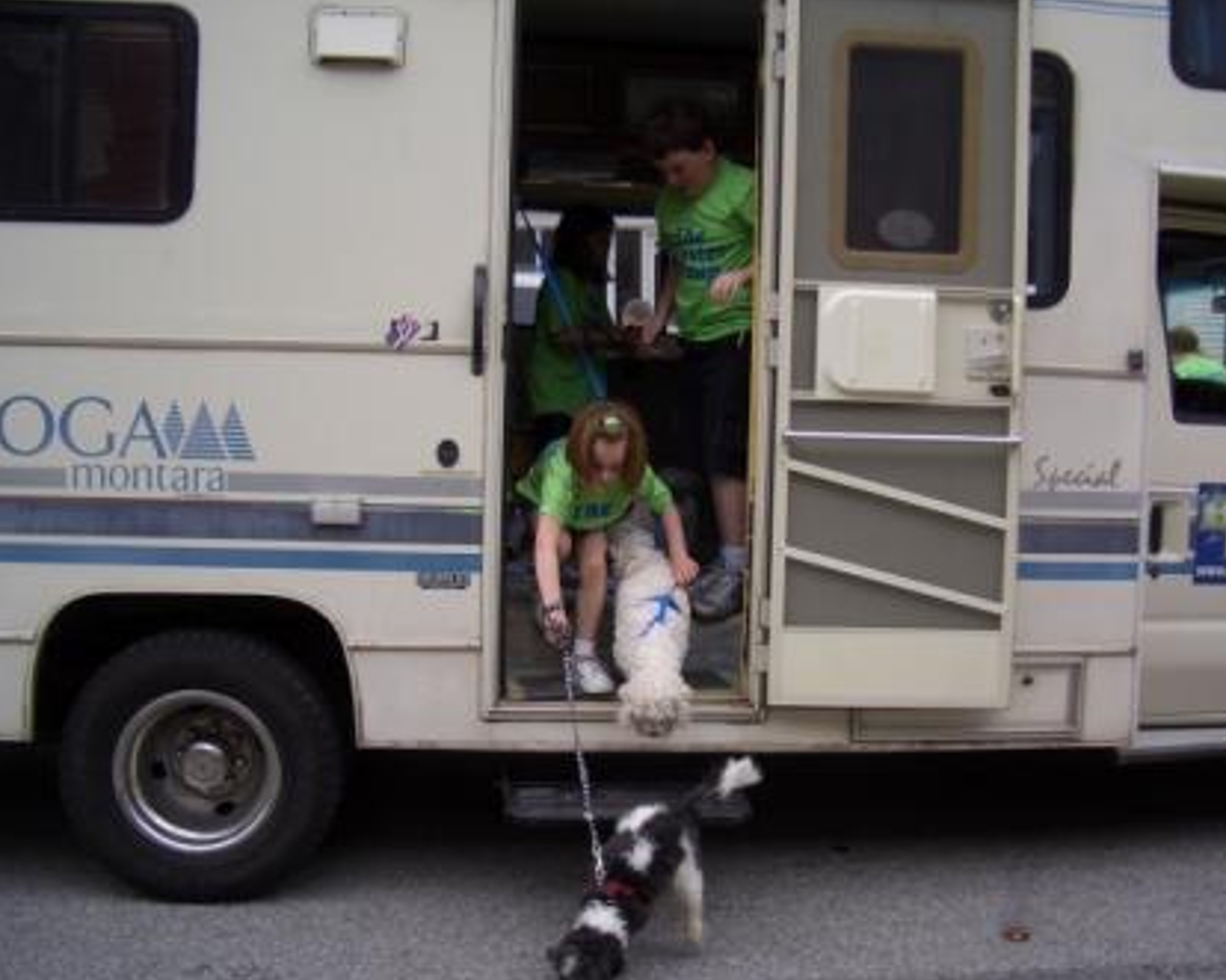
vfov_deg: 40.1
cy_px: 491
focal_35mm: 37
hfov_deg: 49.1
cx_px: 654
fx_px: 1342
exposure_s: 1/160
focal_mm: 5.8
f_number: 2.6
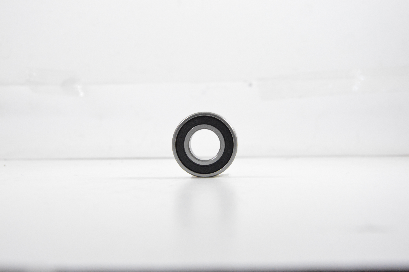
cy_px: 136
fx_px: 817
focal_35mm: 72
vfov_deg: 18.9
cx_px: 204
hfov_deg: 28.1
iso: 3200
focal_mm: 48
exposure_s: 1/100
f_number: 7.1
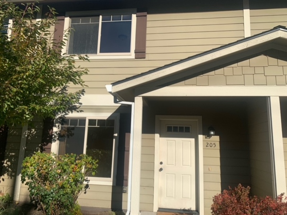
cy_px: 108
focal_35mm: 26
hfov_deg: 67.3
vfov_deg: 53.1
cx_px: 144
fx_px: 216
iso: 25
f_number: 1.8
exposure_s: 1/3788
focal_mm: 4.25
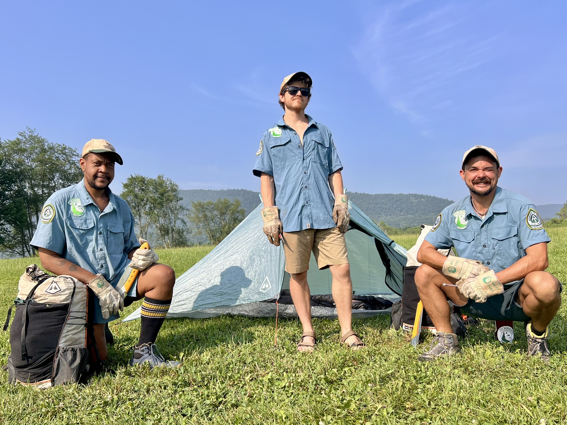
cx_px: 284
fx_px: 426
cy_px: 212
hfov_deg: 67.3
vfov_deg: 53.1
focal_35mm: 26
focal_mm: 5.7
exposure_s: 1/3571
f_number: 1.5
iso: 50
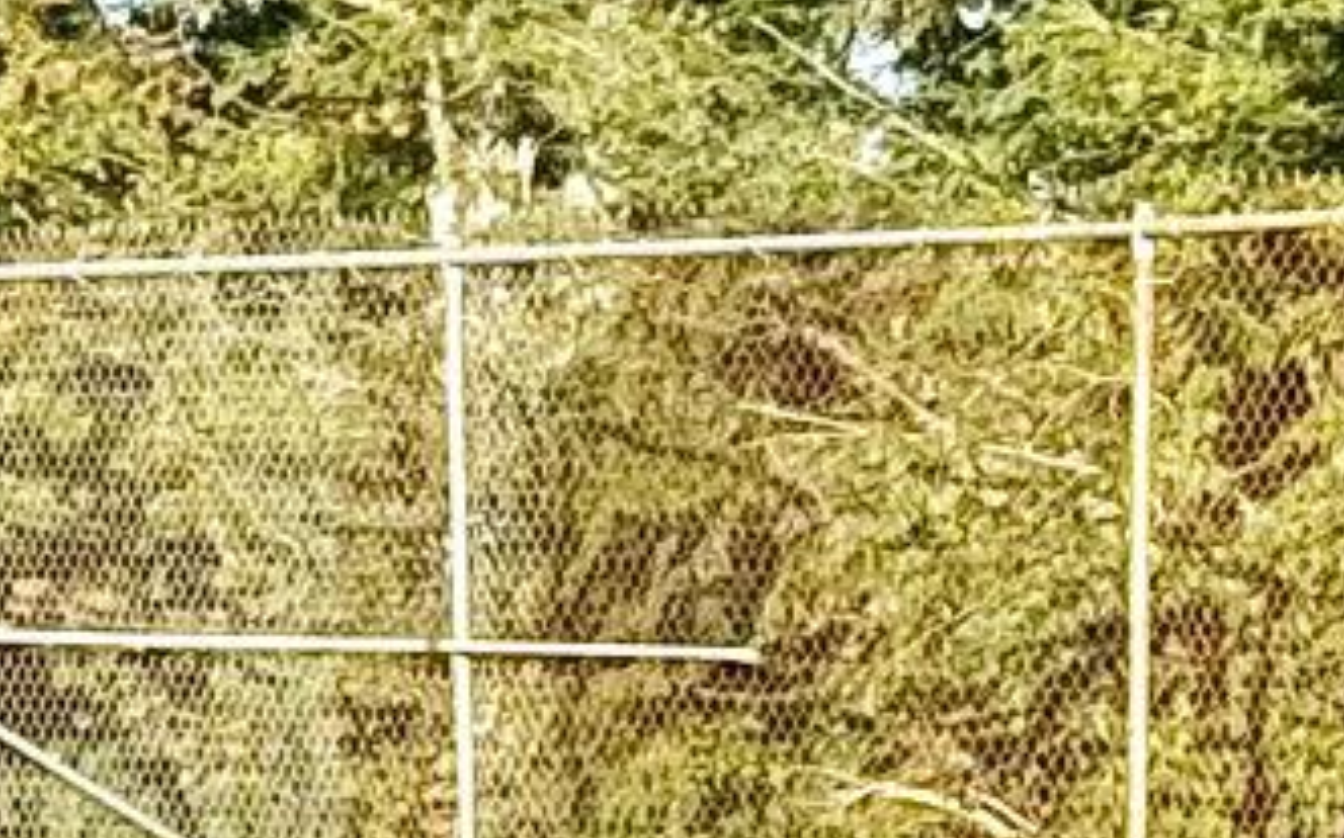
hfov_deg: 6.4
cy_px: 223
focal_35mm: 314
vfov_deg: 4.2
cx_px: -1996
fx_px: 11494
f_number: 1.78
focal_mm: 6.76
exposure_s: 1/3226
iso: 64
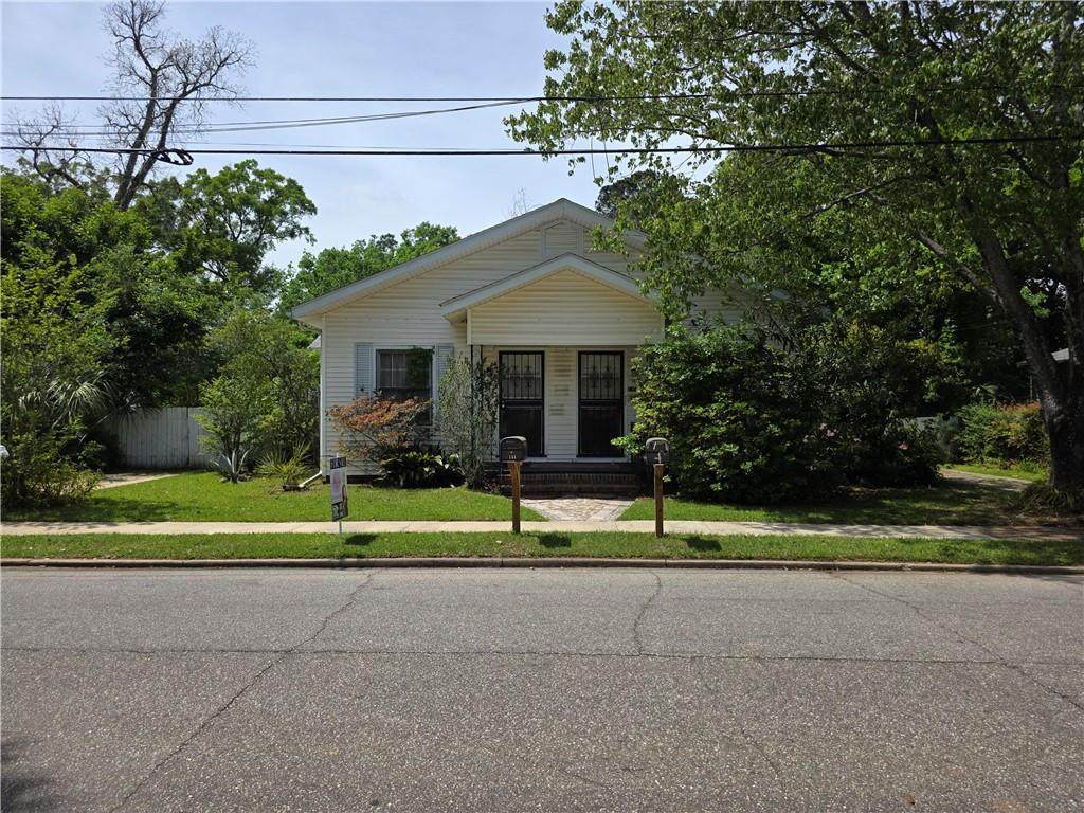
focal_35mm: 23
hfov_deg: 73.9
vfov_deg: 58.9
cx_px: 542
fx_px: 720
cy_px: 406
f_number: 1.7
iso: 80
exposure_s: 1/6574
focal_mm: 6.3
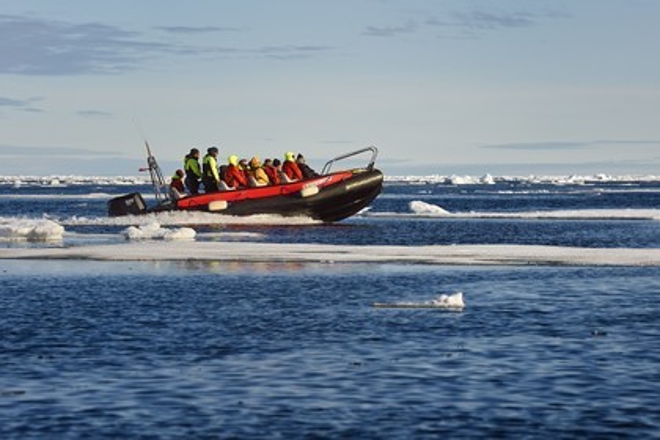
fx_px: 3666
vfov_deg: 6.9
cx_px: 330
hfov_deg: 10.3
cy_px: 220
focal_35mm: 200
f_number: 9
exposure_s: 1/640
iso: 200
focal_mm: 200
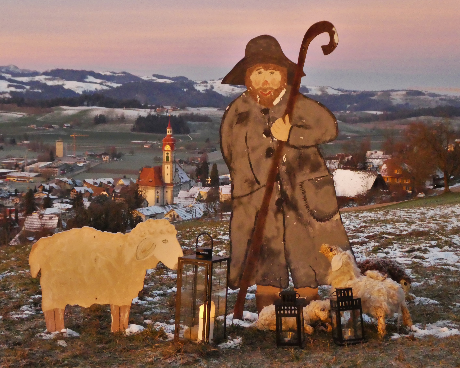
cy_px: 184
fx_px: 817
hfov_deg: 31.4
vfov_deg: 25.4
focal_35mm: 60
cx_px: 216
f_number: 4.2
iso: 1600
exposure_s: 1/80
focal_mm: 10.3
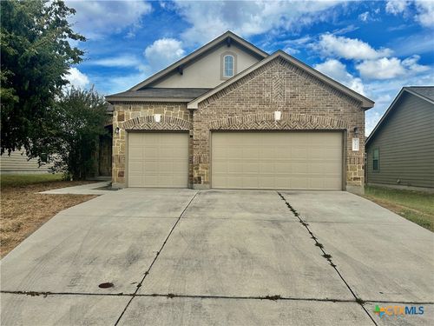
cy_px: 163
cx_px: 217
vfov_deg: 53.1
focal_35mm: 26
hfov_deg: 67.3
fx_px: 326
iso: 50
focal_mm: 5.7
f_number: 1.5
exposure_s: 1/4444
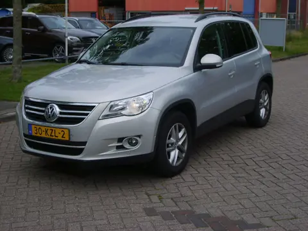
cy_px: 116
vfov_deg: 28.0
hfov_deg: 36.8
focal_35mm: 52
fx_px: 463
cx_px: 154
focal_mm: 8.7
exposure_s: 1/750
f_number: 3.3
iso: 50
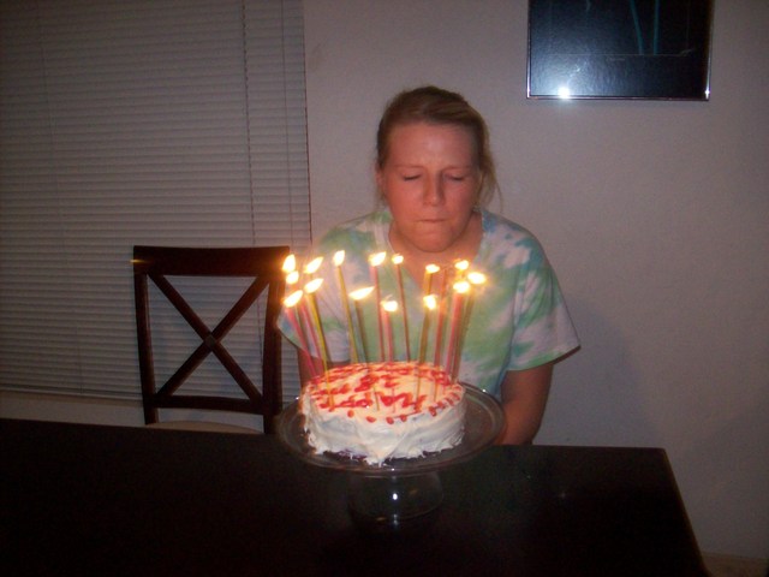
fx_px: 800
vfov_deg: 39.7
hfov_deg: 51.4
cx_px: 384
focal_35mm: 36
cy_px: 288
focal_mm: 6
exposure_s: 1/64
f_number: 2.7
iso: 200
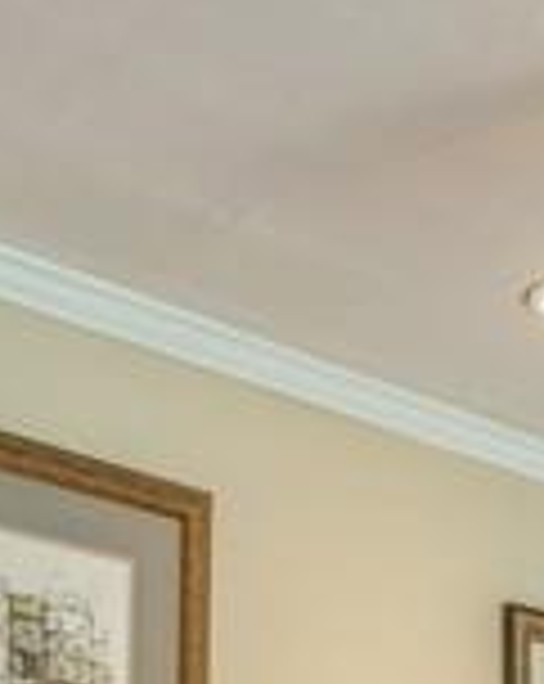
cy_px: 1044
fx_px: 1575
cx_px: 715
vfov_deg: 20.7
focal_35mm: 78
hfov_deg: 18.2
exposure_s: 1/1.25
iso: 100
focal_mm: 14
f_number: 11
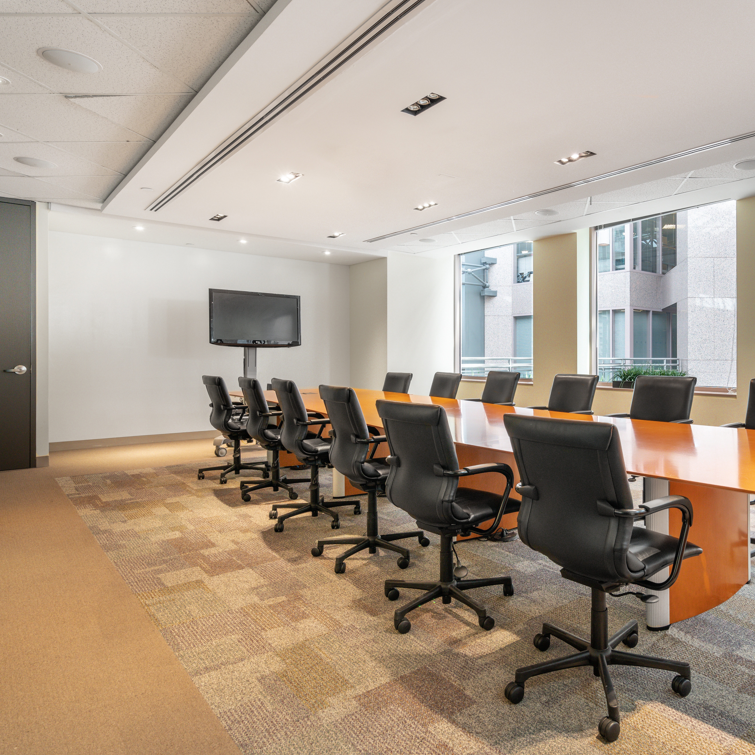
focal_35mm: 23
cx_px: 551
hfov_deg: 63.9
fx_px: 568
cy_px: 377
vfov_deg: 67.3
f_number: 8
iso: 800
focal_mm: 18
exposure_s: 1/160
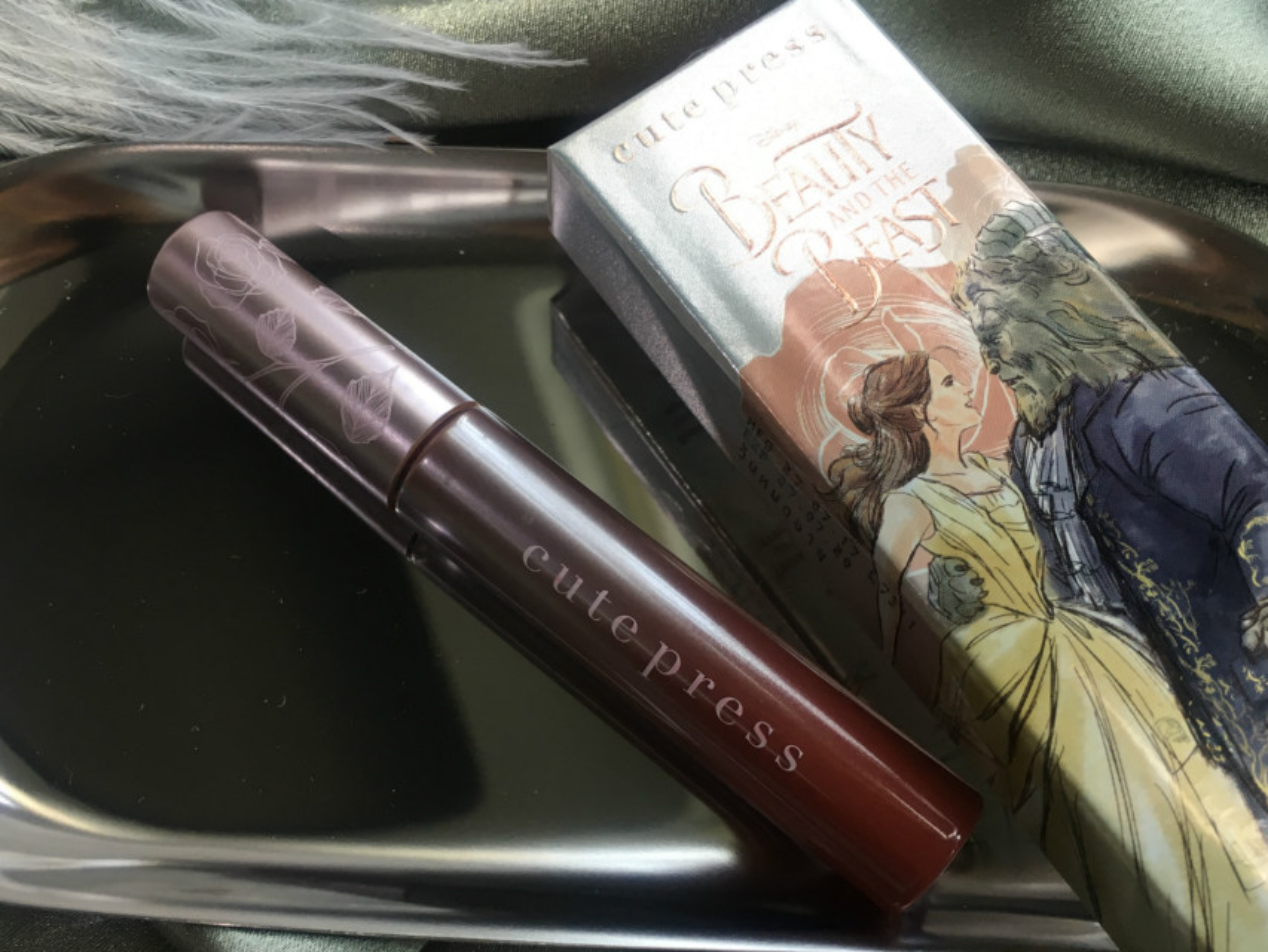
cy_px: 552
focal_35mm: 34
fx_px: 1246
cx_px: 577
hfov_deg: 53.9
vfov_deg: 41.7
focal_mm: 4.15
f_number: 2.2
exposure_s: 1/33
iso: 32
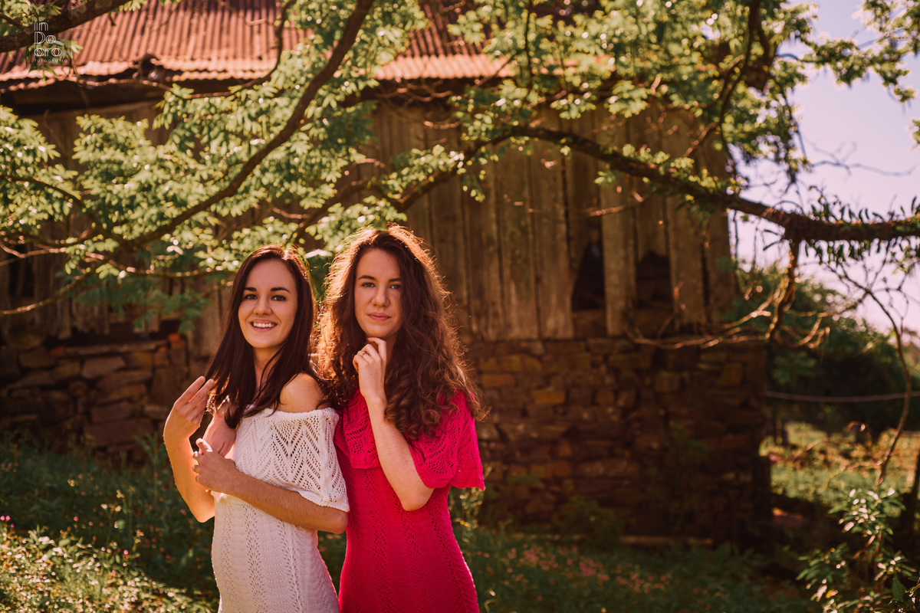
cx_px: 460
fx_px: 1278
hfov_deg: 39.6
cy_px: 306
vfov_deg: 27.0
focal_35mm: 50
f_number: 4
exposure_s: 1/500
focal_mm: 50
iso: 100
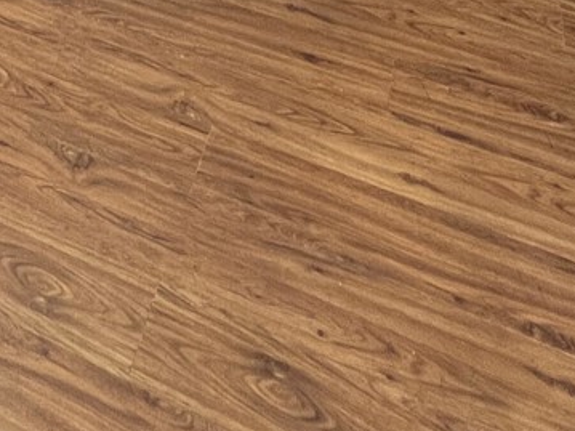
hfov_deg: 29.0
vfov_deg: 17.1
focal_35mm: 58
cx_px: -106
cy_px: -468
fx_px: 963
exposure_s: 1/60
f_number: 1.8
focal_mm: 1.57
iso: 125
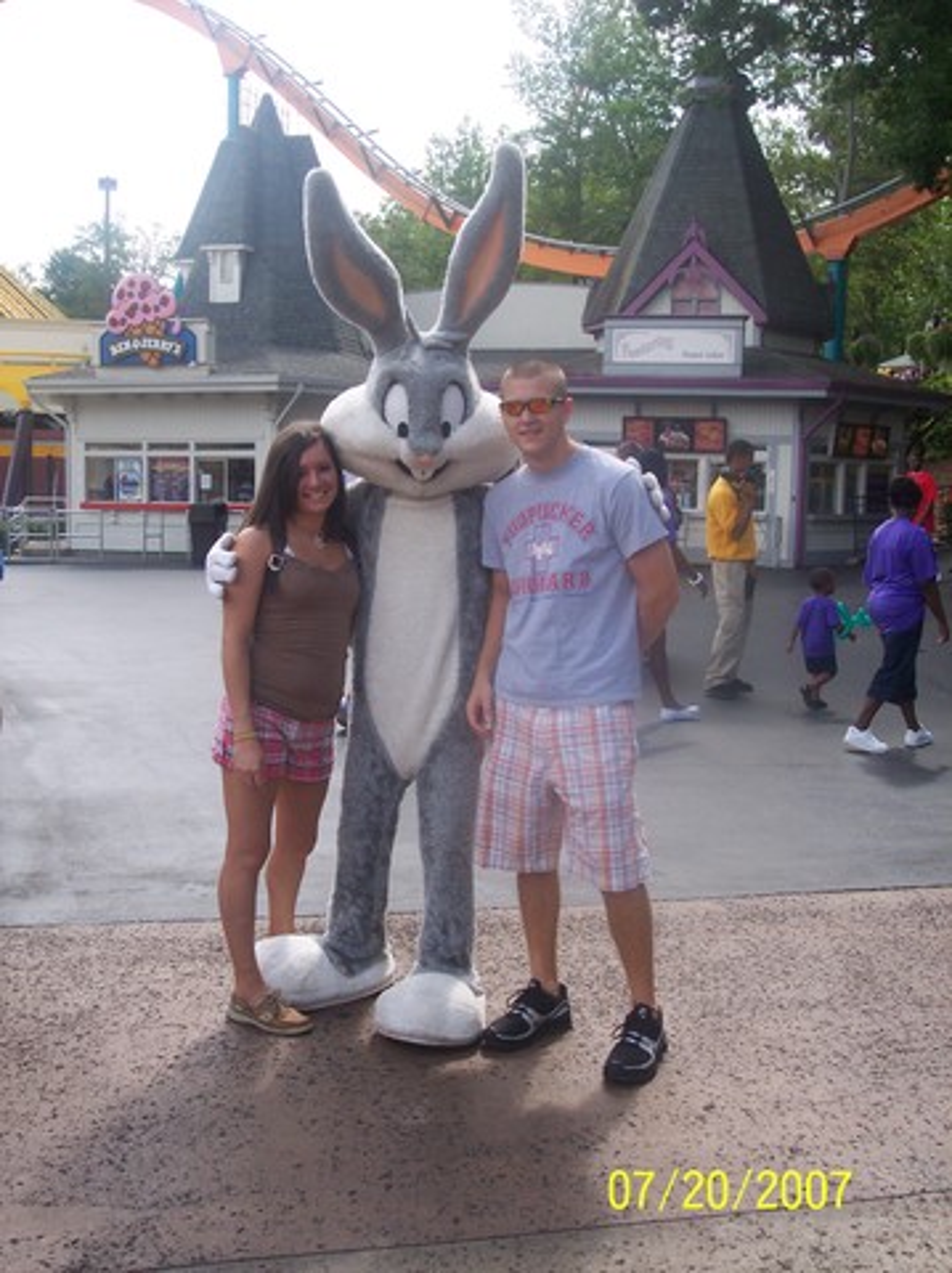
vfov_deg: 49.0
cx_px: 476
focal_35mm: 38
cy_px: 636
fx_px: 1396
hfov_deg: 37.7
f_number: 4.8
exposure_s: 1/350
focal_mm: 8
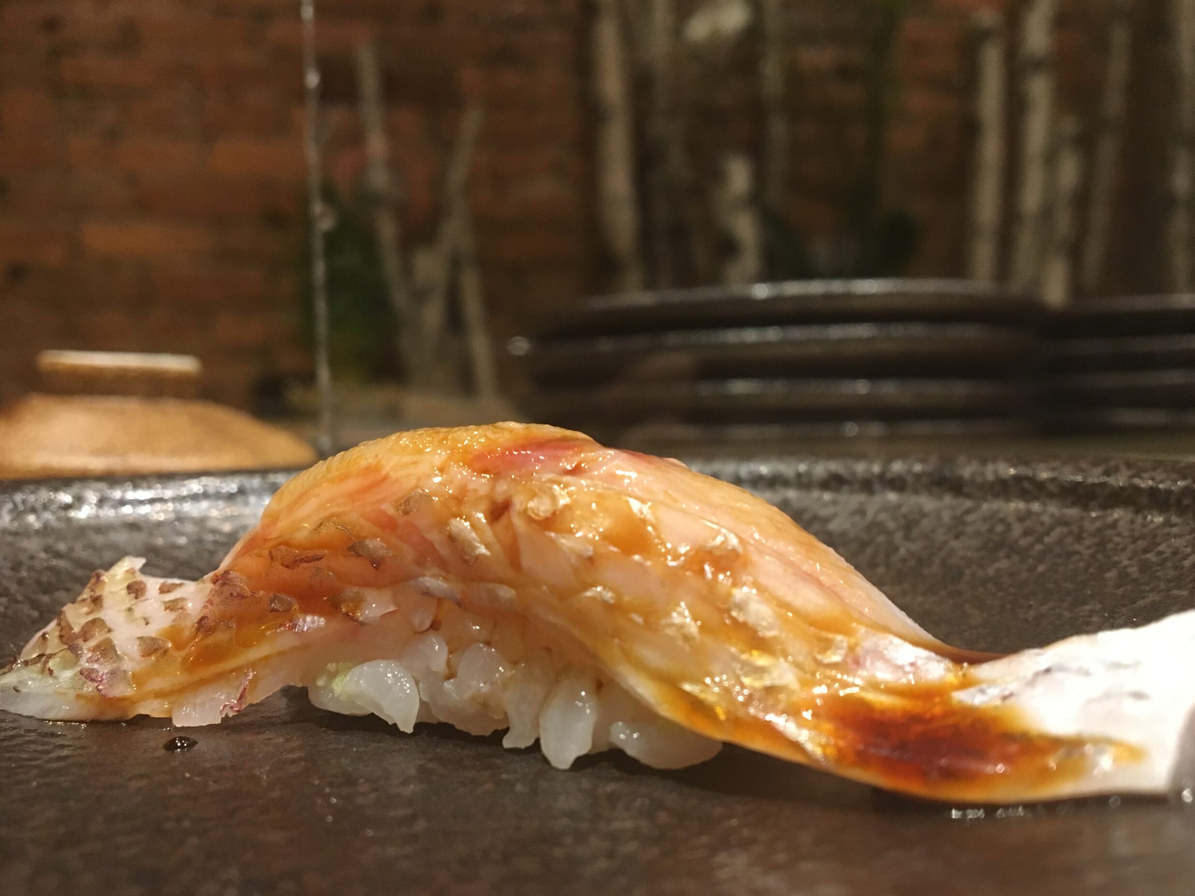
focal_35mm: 30
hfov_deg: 60.0
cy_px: 459
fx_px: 1036
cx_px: 611
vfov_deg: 46.8
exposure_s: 1/30
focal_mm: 4.15
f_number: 2.2
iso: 160
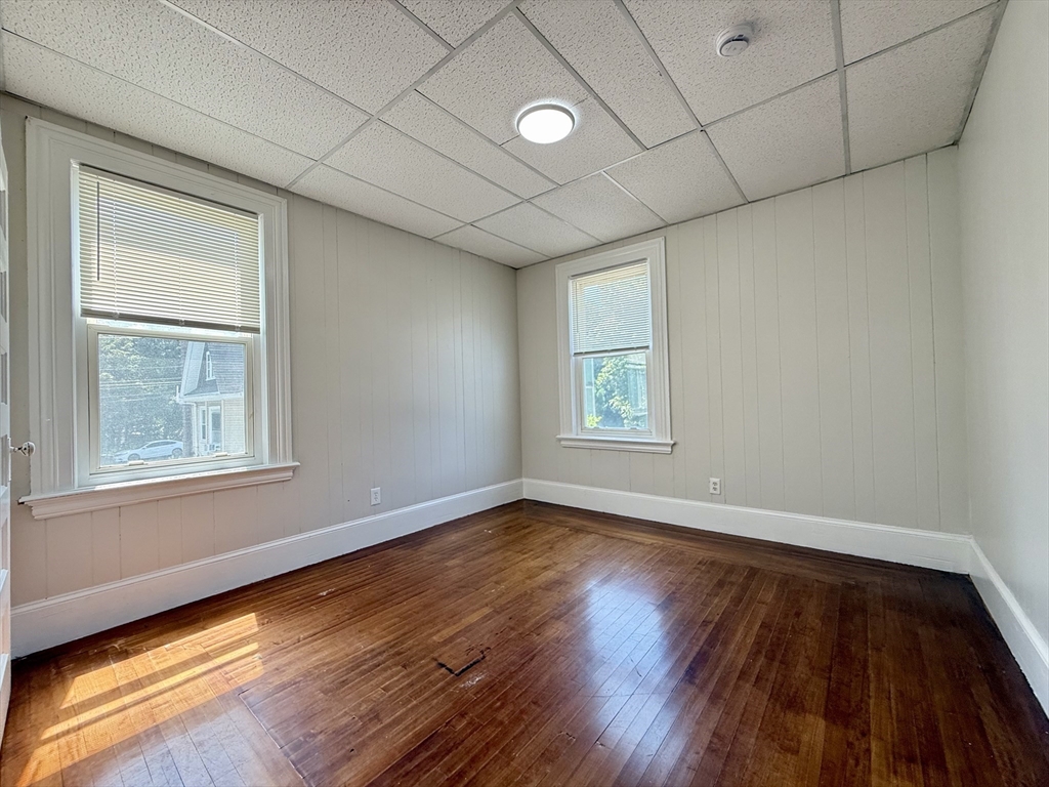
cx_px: 524
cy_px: 394
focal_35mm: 14
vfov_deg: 85.7
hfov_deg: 102.1
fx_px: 424
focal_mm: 2.22
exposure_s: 1/120
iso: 125
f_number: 2.2
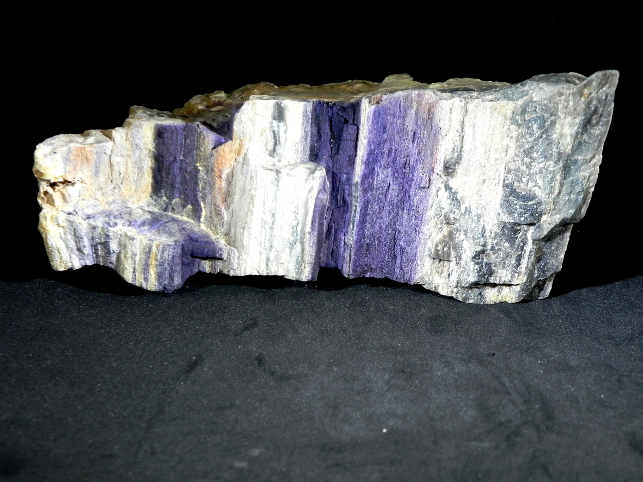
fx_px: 687
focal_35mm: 37
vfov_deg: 38.7
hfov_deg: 50.1
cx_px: 322
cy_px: 241
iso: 217
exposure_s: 1/40
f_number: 3.2
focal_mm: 6.6
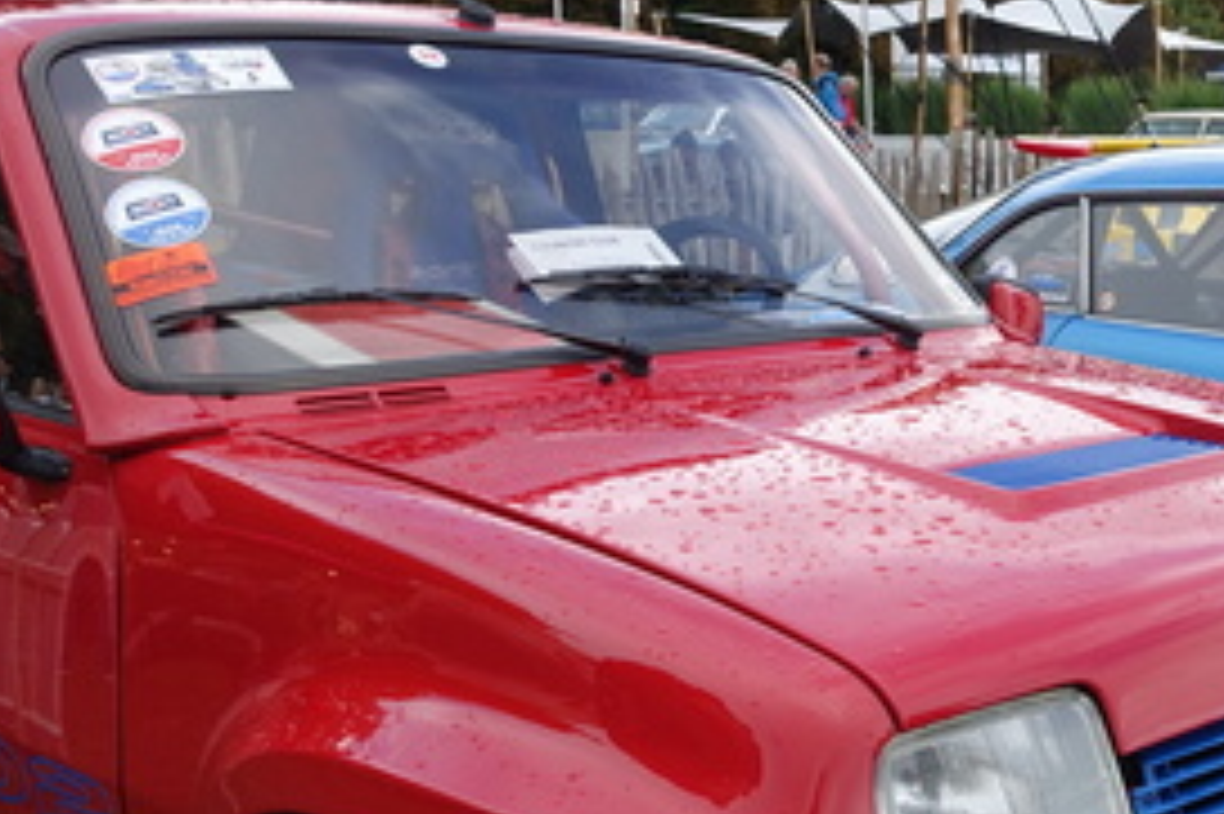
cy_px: 612
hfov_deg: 33.5
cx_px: 1287
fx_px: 1801
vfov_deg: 25.2
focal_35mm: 53
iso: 125
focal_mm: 8.8
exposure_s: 1/200
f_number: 5.6
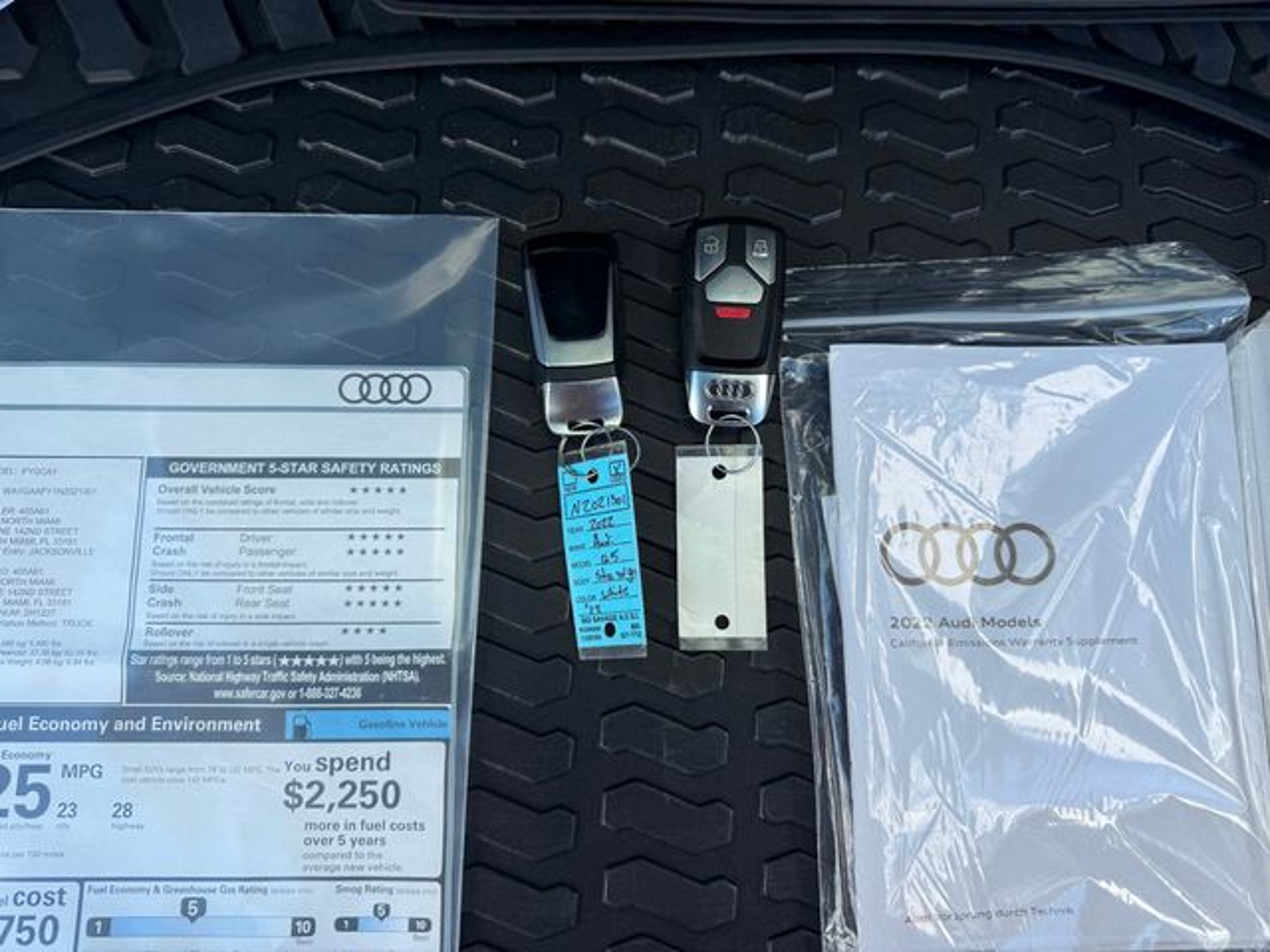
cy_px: 476
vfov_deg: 56.8
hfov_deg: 71.6
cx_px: 635
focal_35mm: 24
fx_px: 881
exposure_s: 1/660
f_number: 1.78
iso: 80
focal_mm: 6.76
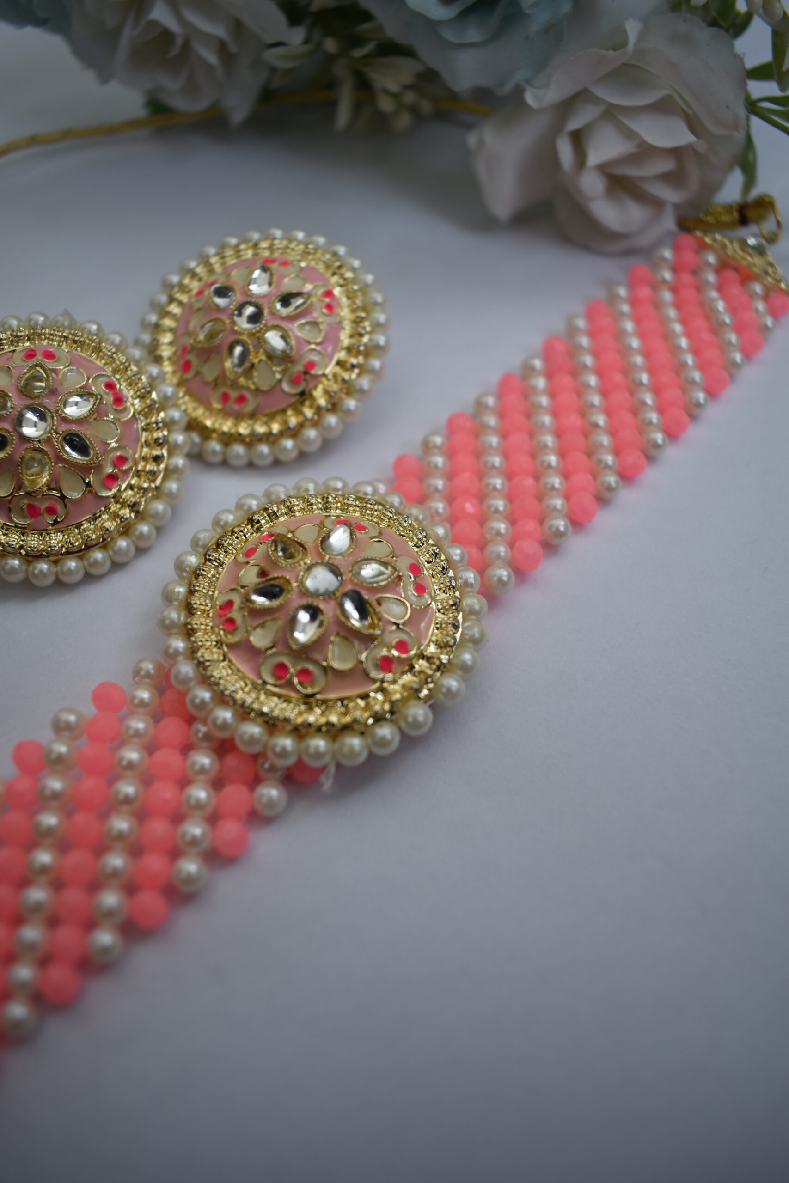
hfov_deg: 47.9
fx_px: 887
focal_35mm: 27
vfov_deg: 67.4
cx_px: 394
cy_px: 592
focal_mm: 18
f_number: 3.5
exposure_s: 1/60
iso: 100
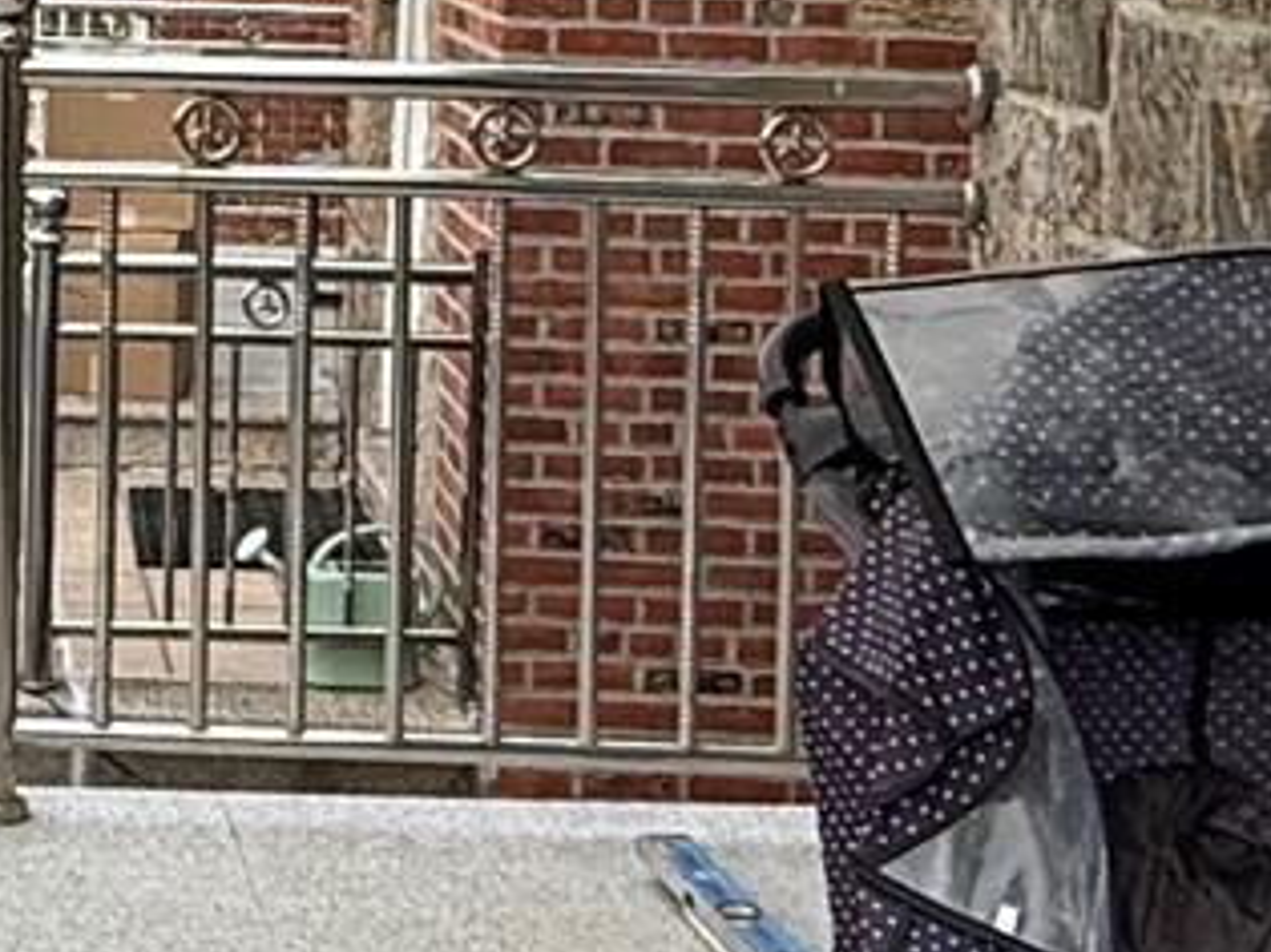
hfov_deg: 20.3
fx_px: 3340
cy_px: -61
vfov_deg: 15.8
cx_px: -210
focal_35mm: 91
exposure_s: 1/554
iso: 50
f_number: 2.2
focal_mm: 2.22
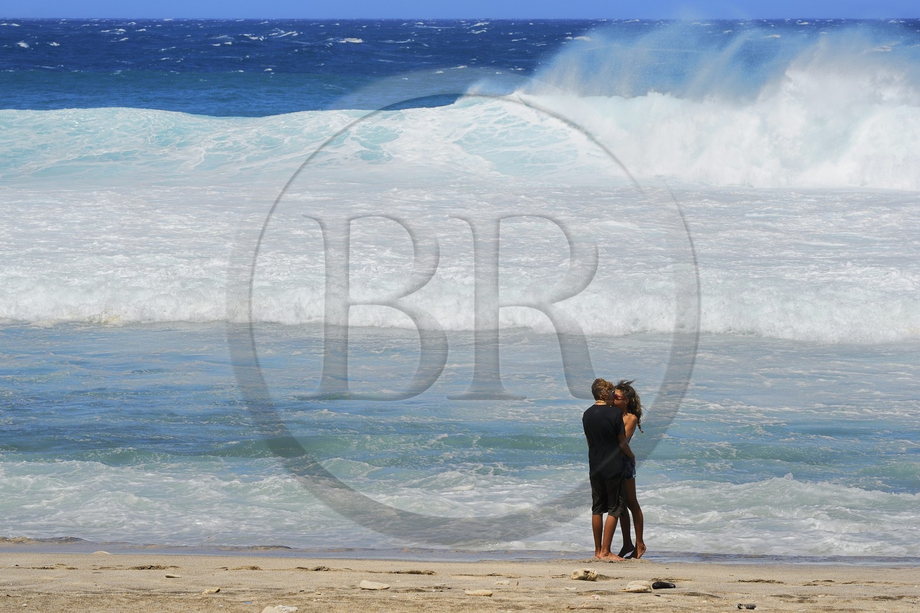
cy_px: 306
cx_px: 460
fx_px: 3705
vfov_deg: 9.5
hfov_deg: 14.2
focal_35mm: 145
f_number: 16
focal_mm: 145
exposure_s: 1/320
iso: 200
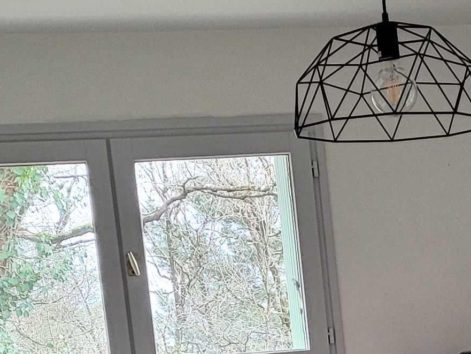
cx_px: 501
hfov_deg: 16.1
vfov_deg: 11.5
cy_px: 646
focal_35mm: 119
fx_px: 1619
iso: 160
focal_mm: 5.4
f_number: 1.8
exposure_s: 1/100
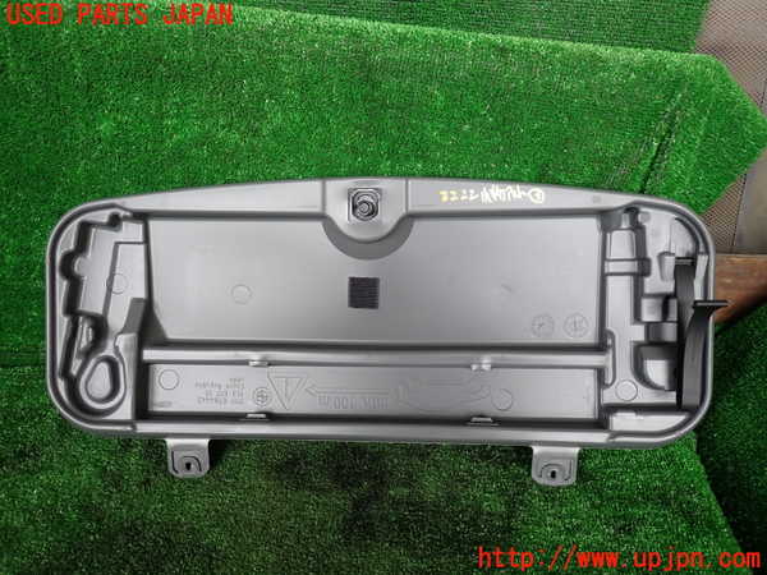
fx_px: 554
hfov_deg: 69.4
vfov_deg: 54.9
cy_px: 288
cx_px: 384
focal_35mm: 25
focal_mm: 4.5
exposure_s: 1/60
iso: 100
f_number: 2
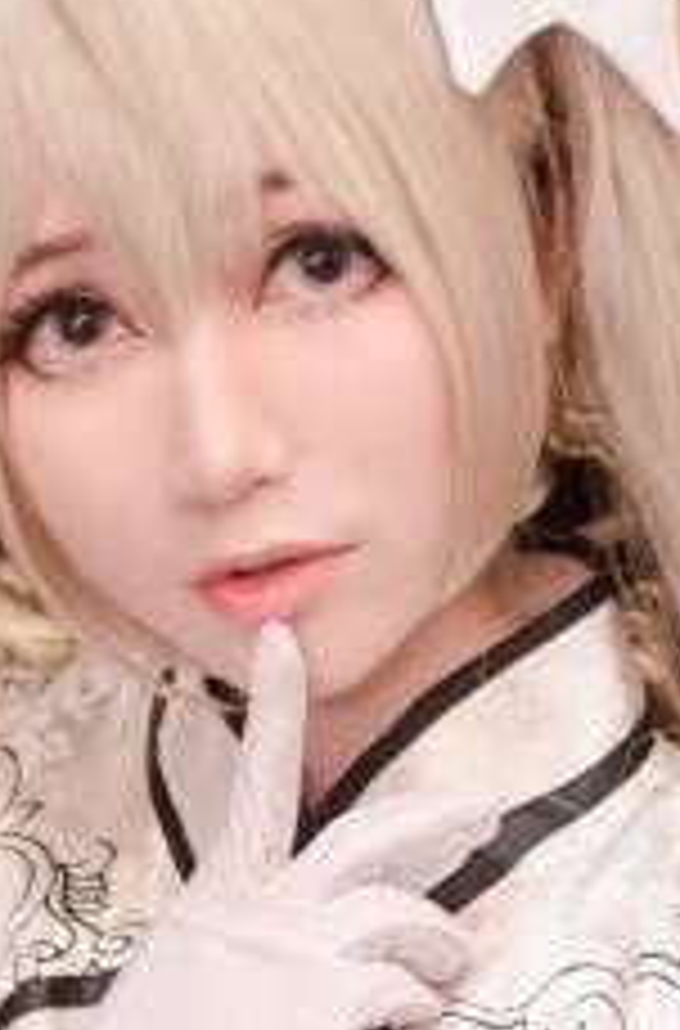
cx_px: 176
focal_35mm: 189
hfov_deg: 7.2
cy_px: 1439
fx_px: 5396
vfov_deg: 10.6
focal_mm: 24
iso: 400
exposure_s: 1/200
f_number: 1.4
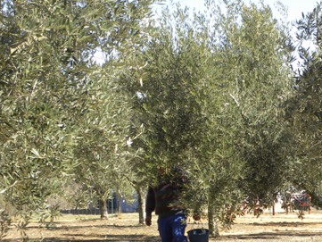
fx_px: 1089
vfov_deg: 12.6
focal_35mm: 117
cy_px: 193
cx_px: 284
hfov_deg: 16.6
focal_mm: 11.8
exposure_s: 1/207
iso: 64
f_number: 4.5
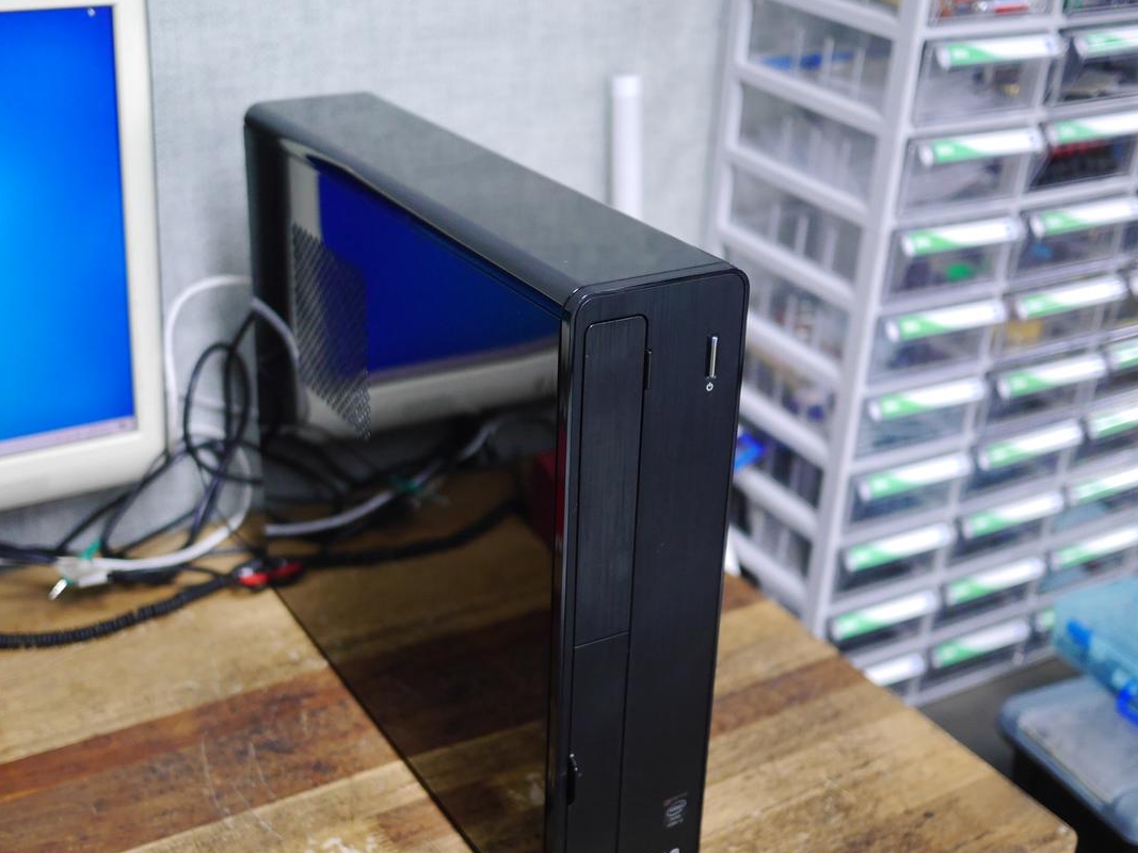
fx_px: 1578
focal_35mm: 48
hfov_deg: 39.6
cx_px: 516
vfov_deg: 30.2
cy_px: 508
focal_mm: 20
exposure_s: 1/160
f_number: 1.7
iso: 800
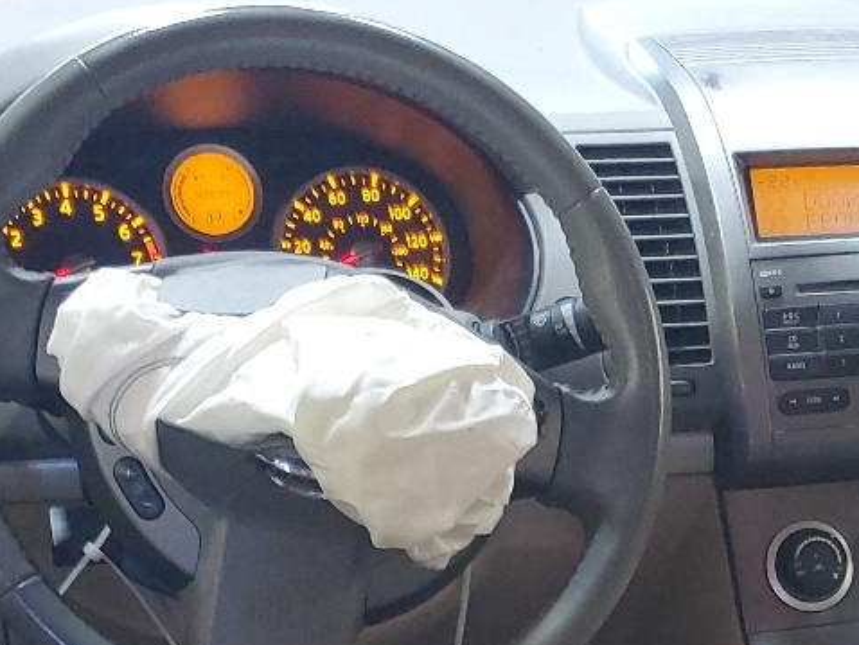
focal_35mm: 87
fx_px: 2160
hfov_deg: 22.1
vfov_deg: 15.7
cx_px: 744
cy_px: 945
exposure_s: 1/60.2
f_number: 1.5
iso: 168
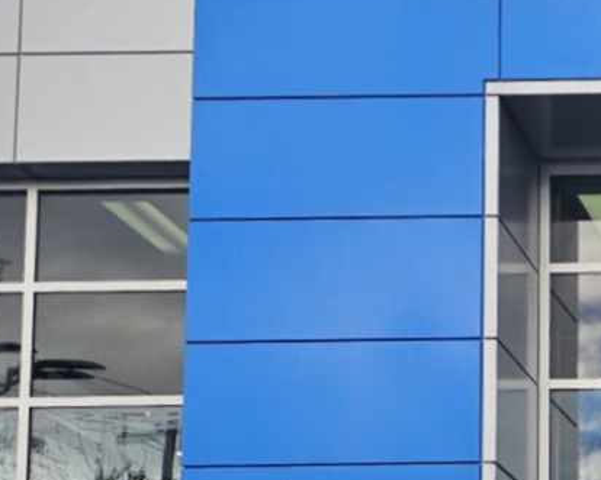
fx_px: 1974
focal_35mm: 111
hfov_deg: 15.6
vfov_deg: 13.3
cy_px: 641
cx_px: 965
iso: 10
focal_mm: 6.3
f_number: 1.7
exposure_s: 1/645
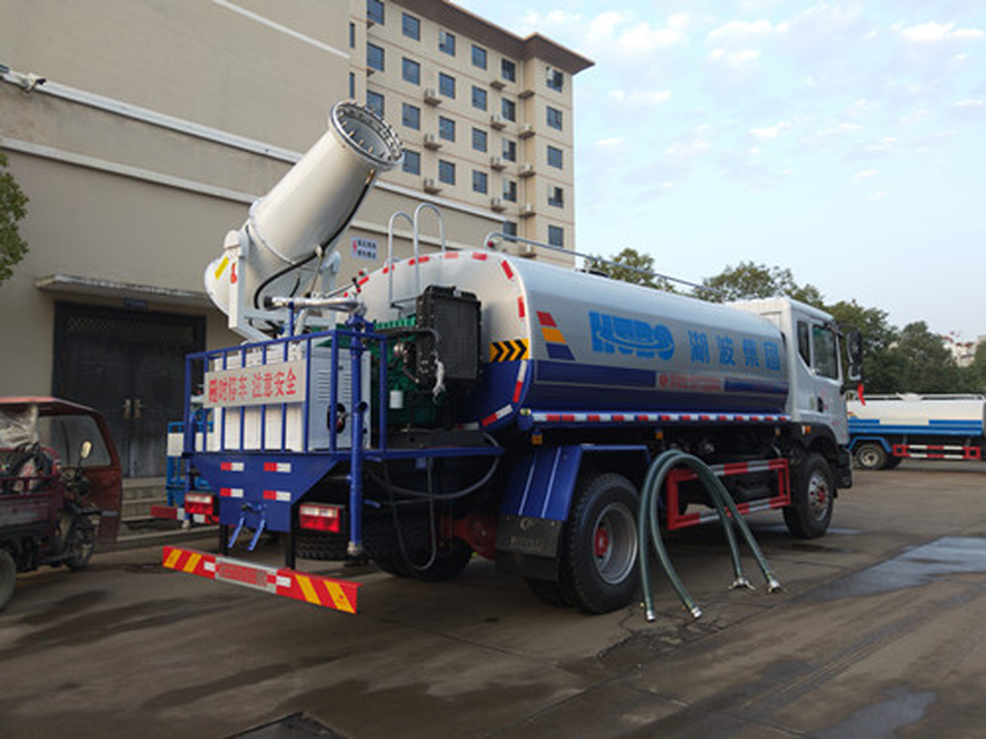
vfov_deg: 54.9
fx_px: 712
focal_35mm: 25
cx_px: 493
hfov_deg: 69.4
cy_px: 370
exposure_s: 1/102
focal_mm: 4.28
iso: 134
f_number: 1.7
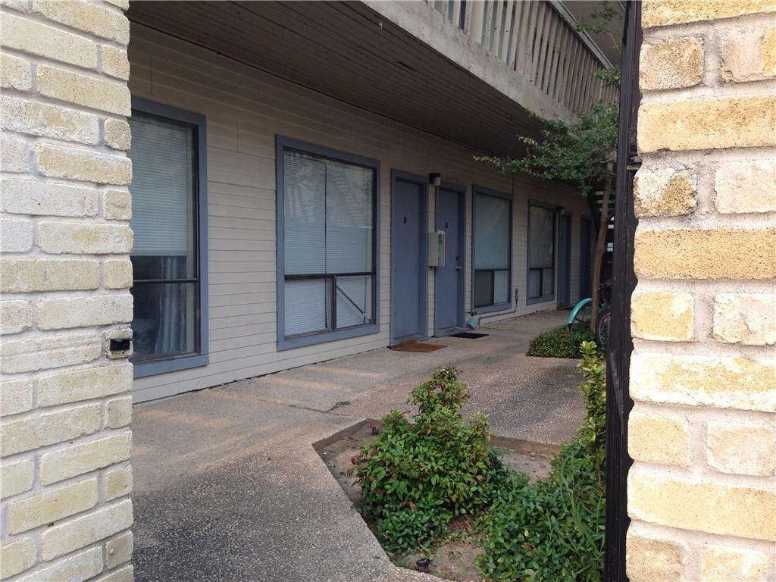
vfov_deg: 42.9
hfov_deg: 55.4
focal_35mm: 33
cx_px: 388
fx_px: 740
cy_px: 291
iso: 50
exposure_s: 1/213
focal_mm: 4.12
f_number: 2.4
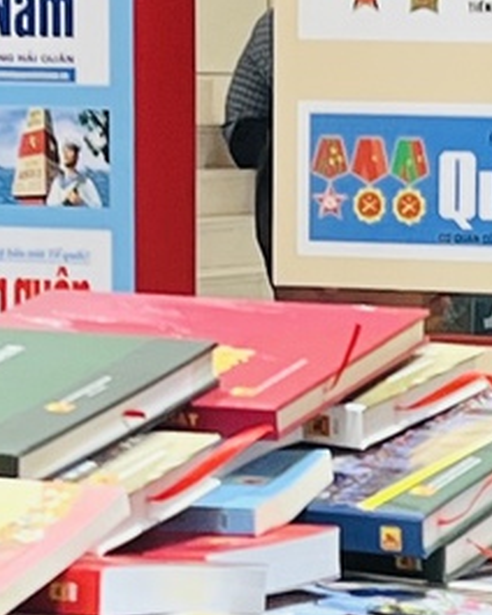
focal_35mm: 245
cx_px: 545
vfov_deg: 7.8
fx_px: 4459
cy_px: 657
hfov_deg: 6.3
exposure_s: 1/100
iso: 80
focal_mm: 5.7
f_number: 1.5
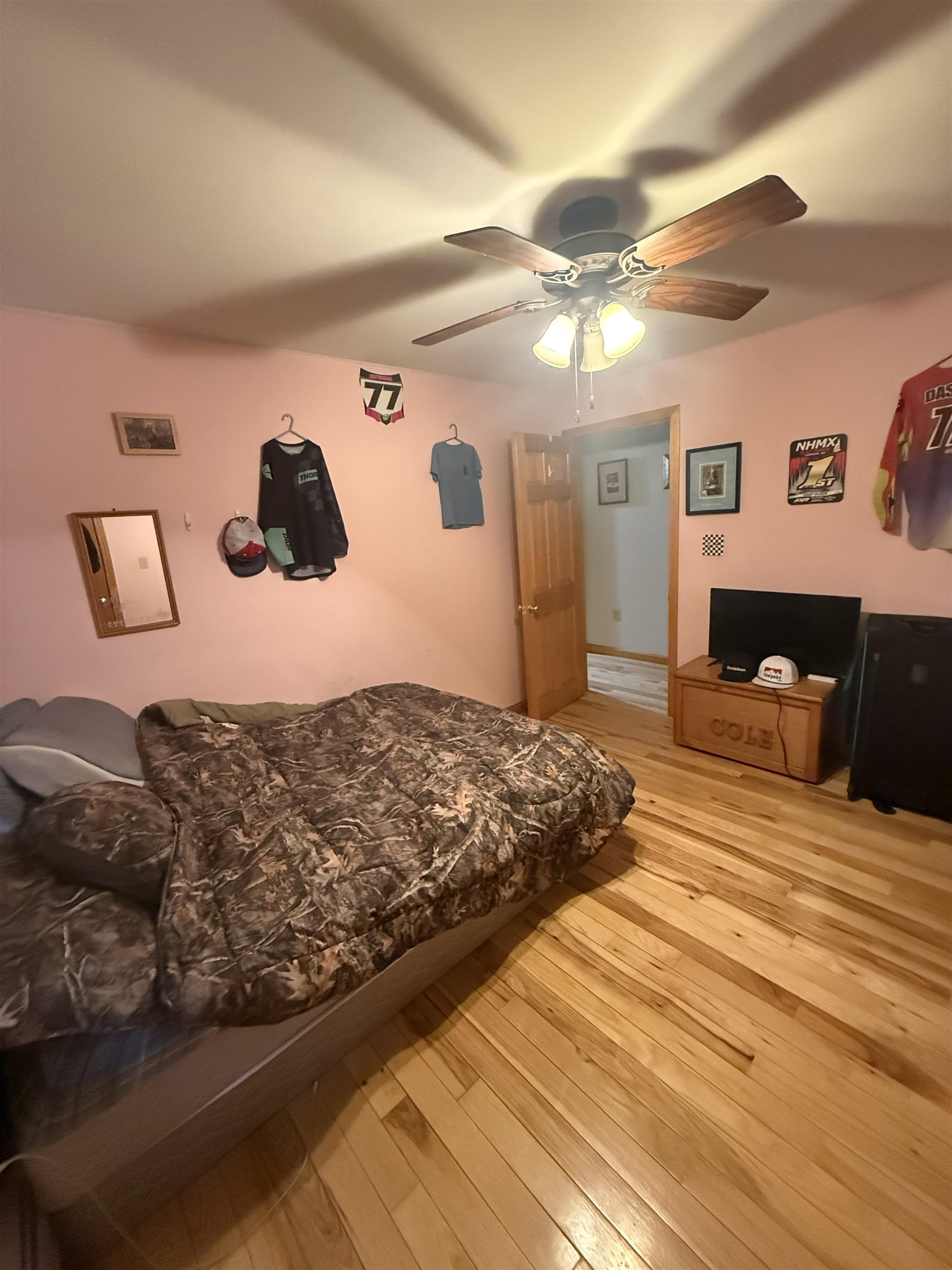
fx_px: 513
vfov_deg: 102.1
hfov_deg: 85.7
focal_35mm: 14
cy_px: 635
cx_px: 476
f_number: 2.2
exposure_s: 1/60
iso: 1250
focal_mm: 2.22
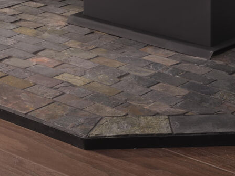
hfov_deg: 12.3
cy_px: -159
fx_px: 1093
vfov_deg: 8.8
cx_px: 130
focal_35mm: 161
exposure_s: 2.5
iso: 100
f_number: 16
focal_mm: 45
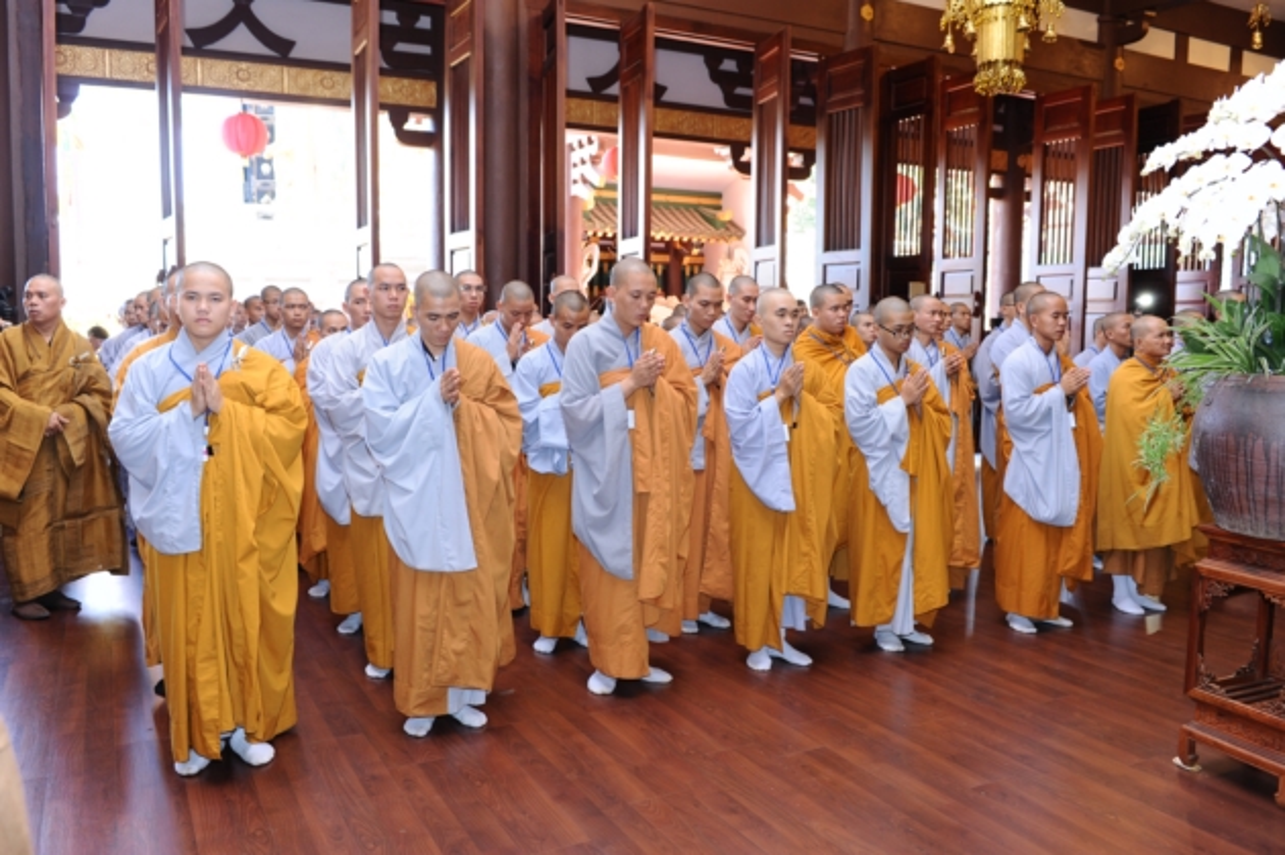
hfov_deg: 65.5
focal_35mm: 28
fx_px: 999
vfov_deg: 46.3
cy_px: 428
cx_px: 642
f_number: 5.6
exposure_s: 1/40
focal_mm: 28
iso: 640
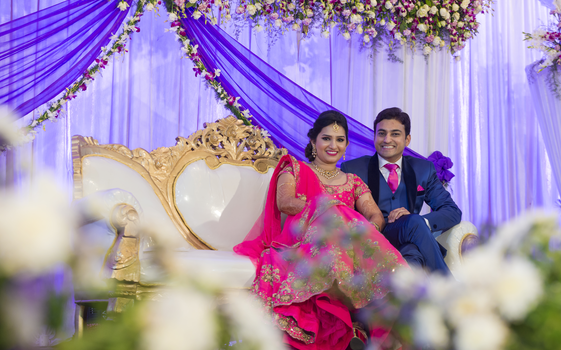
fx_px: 1101
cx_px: 283
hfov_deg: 28.6
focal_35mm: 72
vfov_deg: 18.1
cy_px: 172
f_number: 5
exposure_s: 1/100
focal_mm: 70
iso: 1000
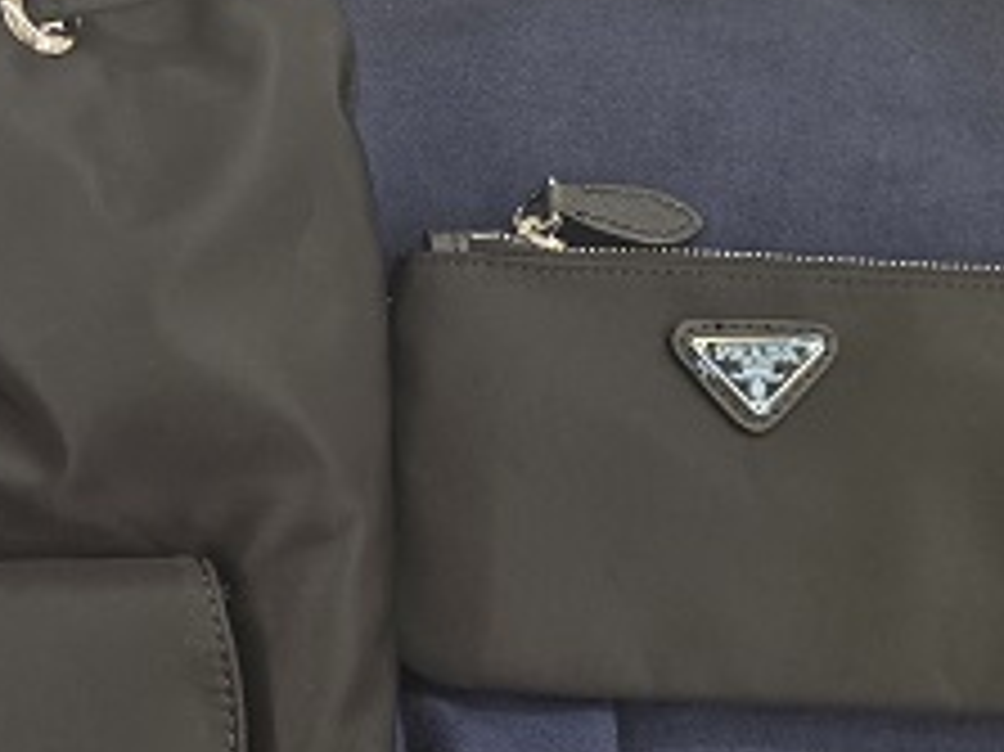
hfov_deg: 30.1
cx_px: 131
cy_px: 473
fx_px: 1797
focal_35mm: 62
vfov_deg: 23.6
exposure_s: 1/120
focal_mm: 6.25
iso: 250
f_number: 1.7
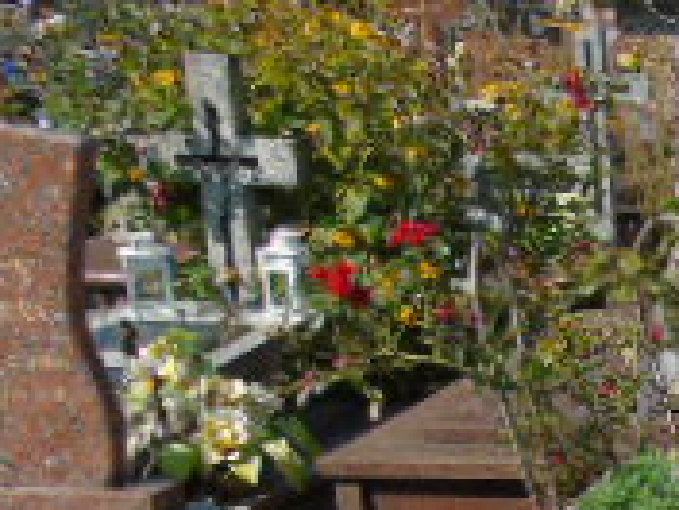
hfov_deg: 18.1
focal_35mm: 91
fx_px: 1785
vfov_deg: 15.5
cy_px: 649
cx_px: 1134
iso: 80
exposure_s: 1/800
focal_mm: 4.4
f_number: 3.4
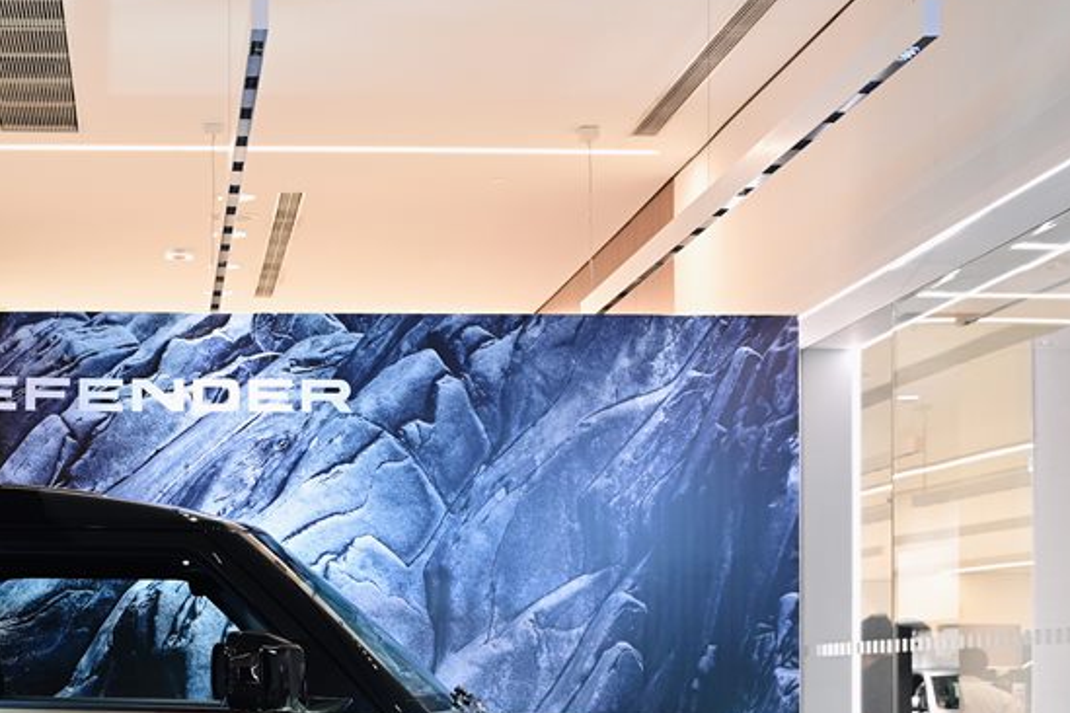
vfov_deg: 16.4
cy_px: 640
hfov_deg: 24.4
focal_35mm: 82
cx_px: 216
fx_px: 2437
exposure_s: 1/125
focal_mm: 44
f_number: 4.5
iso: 1600
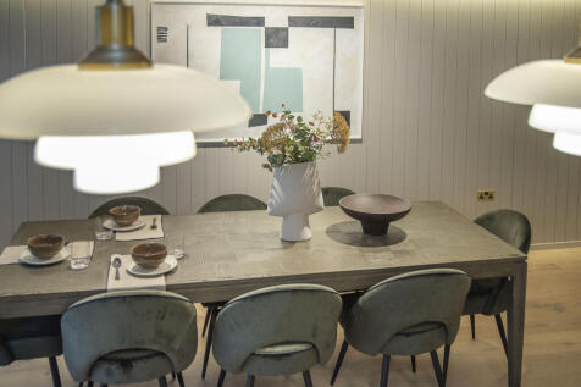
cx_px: 290
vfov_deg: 35.0
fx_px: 613
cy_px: 194
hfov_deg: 50.7
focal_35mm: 38
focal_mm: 38
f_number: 5
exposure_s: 1/25
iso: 500
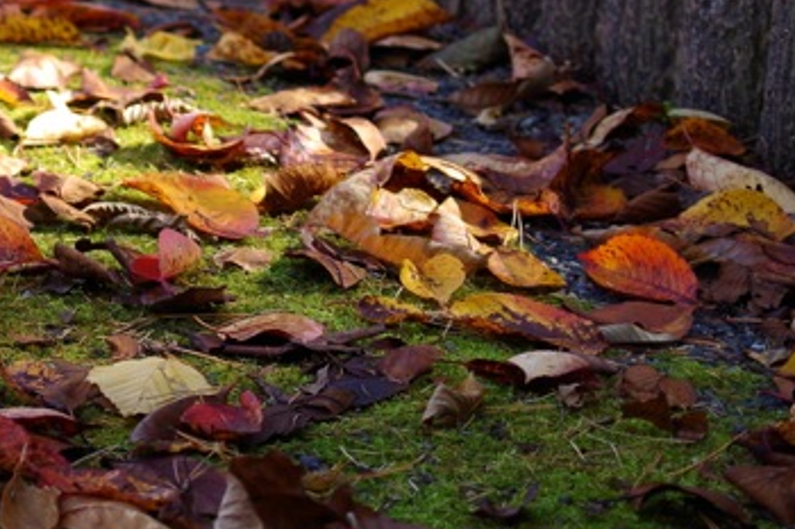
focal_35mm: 152
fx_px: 3355
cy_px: 57
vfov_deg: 9.0
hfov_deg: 12.9
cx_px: -318
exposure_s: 1/320
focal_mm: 35
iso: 125
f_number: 2.8
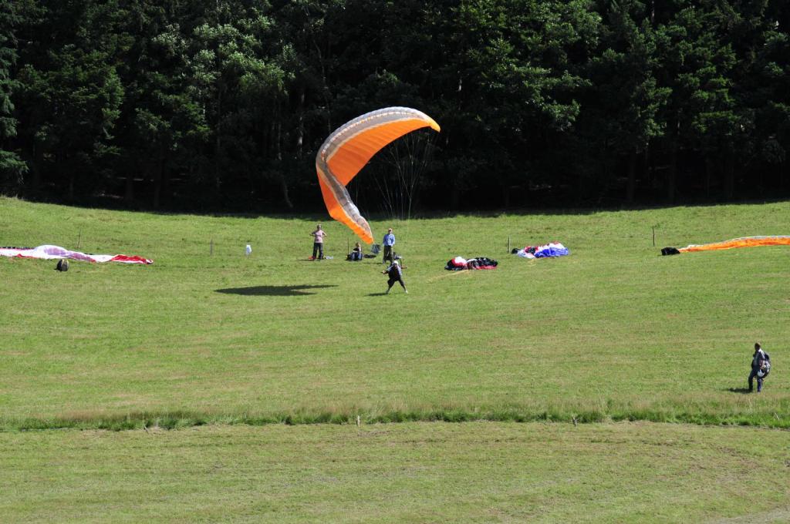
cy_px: 262
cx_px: 395
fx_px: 3024
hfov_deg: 14.9
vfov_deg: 9.9
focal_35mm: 138
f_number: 5.6
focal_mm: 92
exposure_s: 1/1600
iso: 250
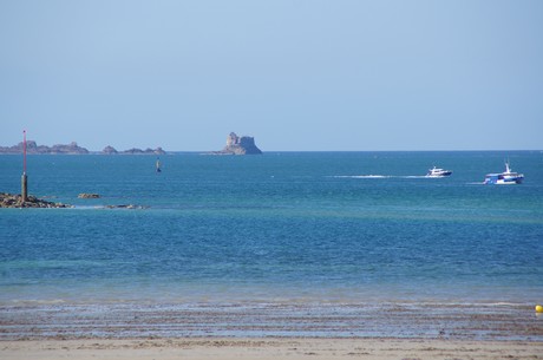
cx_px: 272
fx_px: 4517
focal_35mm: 300
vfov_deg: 4.6
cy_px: 180
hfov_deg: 6.9
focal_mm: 200
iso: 100
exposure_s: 1/320
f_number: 8
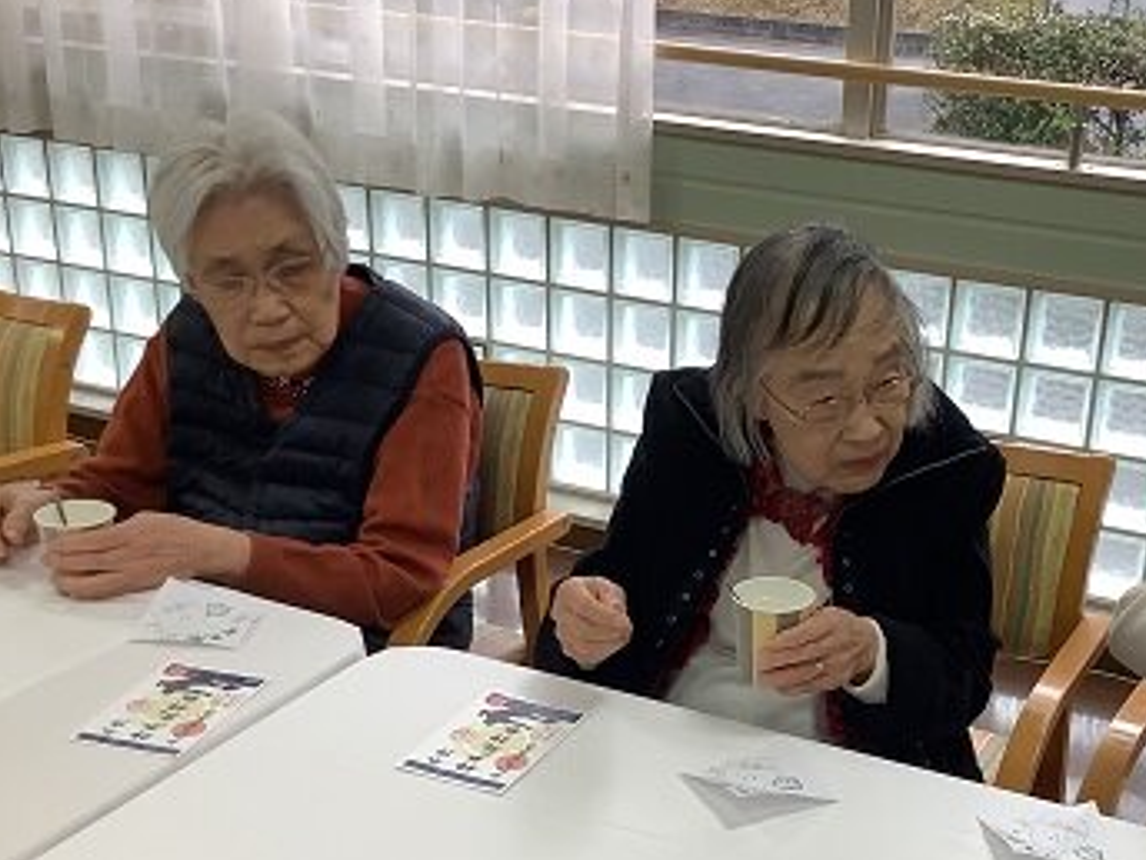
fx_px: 1490
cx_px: 823
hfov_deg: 41.2
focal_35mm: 45
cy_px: 548
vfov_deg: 32.0
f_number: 2.4
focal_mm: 3.3
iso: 80
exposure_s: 1/120
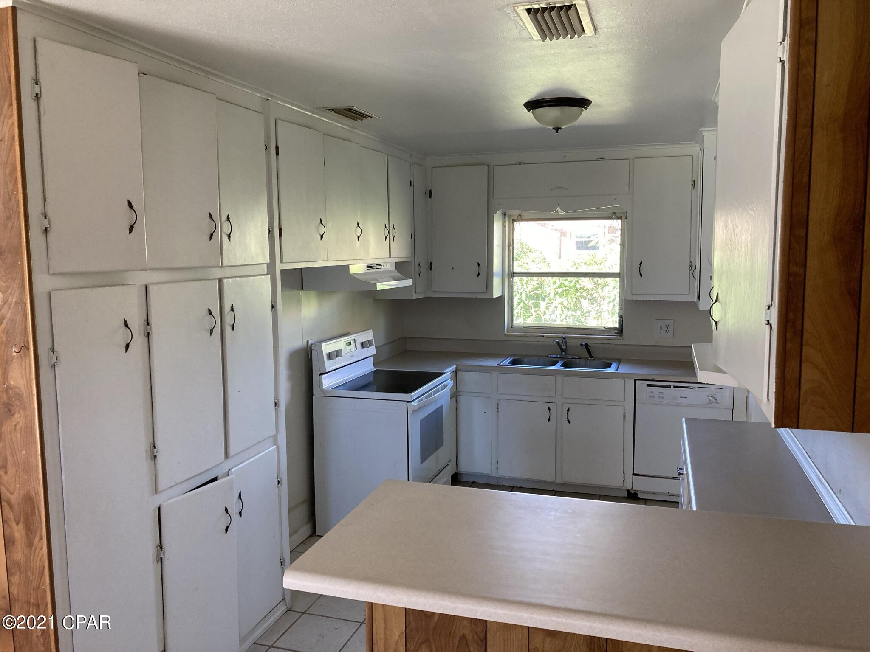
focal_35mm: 28
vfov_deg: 49.7
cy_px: 326
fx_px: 704
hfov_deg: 63.4
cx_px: 435
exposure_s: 1/81
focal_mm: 3.99
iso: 80
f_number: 1.8
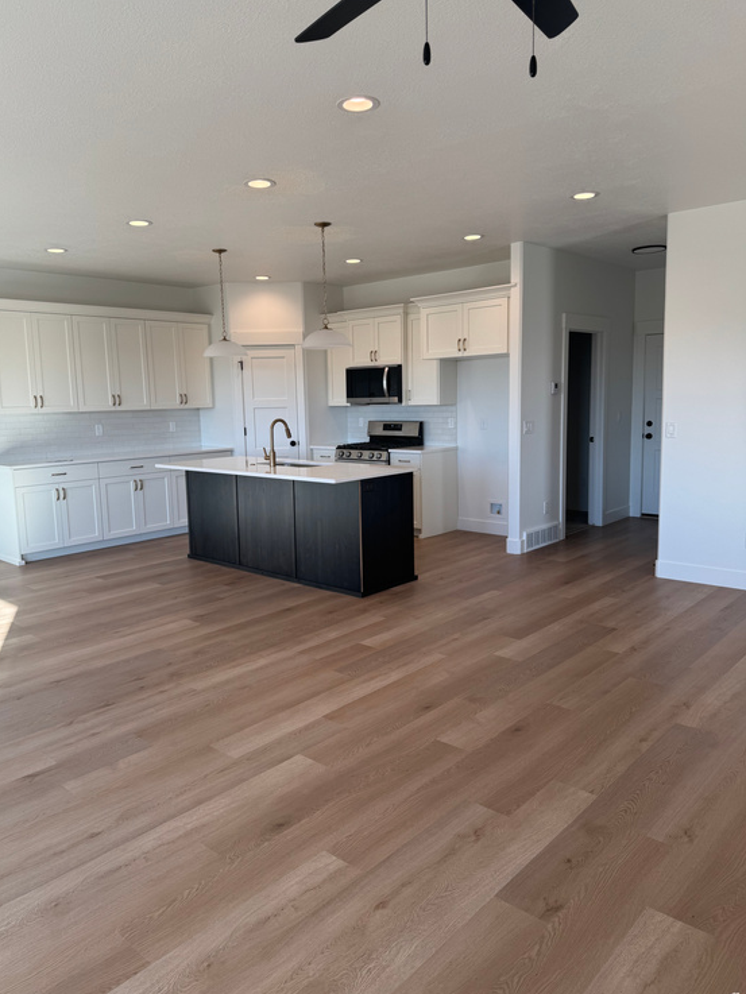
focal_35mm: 25
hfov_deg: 54.9
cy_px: 495
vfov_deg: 69.4
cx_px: 359
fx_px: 718
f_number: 1.78
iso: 64
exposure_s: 1/230
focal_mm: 6.76
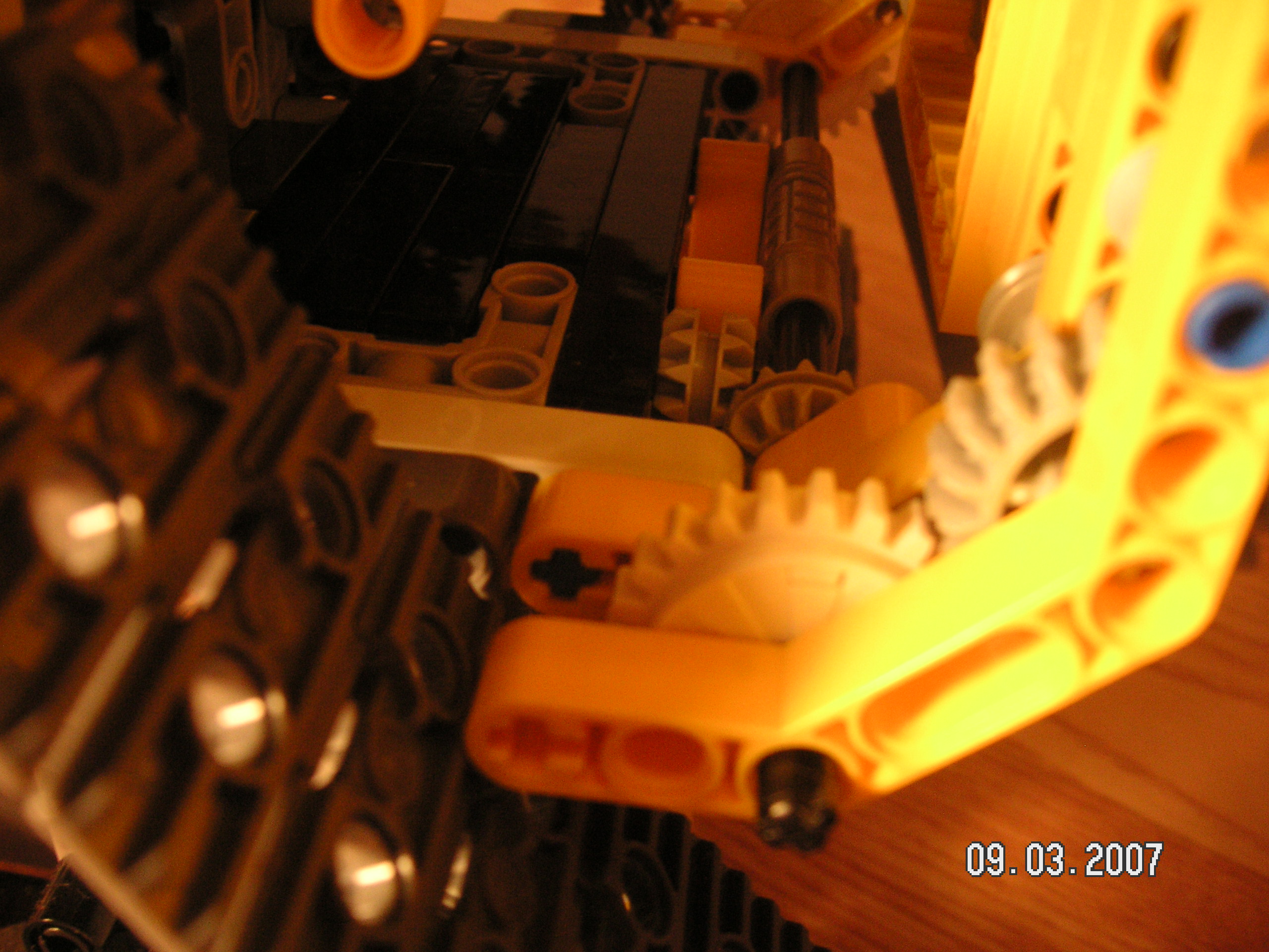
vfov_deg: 38.7
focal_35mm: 37
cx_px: 634
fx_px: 1356
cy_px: 476
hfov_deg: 50.1
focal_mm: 6.1
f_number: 2.8
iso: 100
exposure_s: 1/10
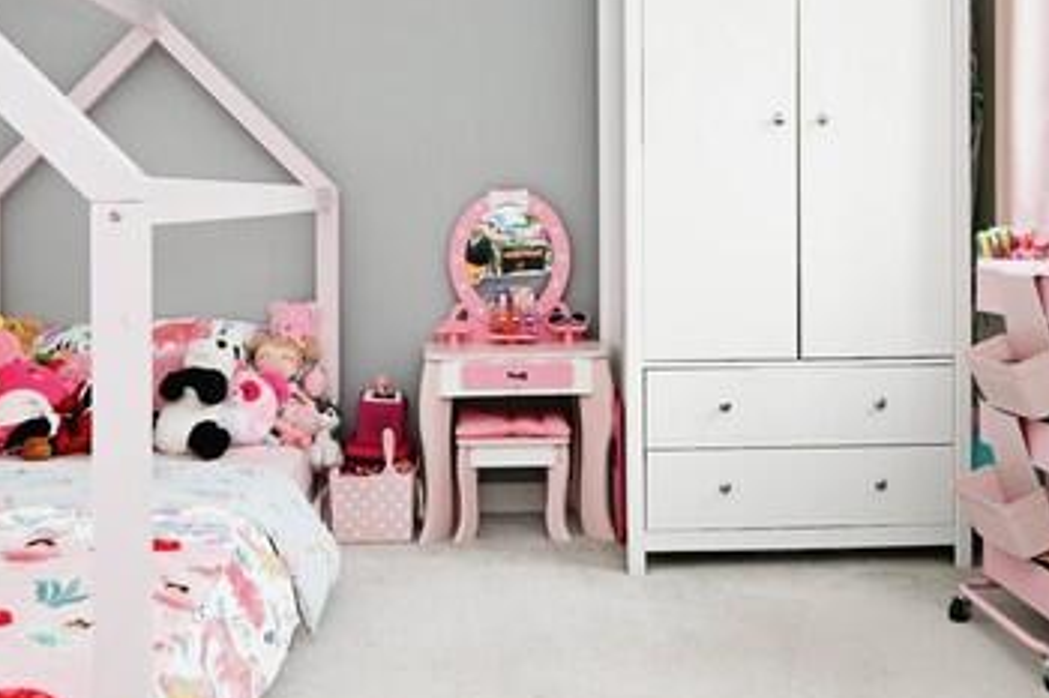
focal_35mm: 41
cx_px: 504
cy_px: 184
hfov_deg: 47.4
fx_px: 1194
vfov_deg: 32.1
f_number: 4
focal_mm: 14
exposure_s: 1/60
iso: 360
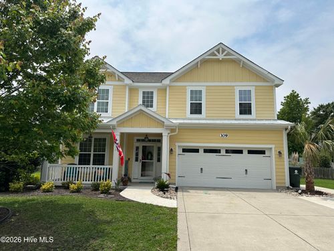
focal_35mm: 24
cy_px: 126
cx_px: 167
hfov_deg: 71.6
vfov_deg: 56.8
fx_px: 232
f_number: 1.78
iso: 80
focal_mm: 6.86
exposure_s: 1/8197
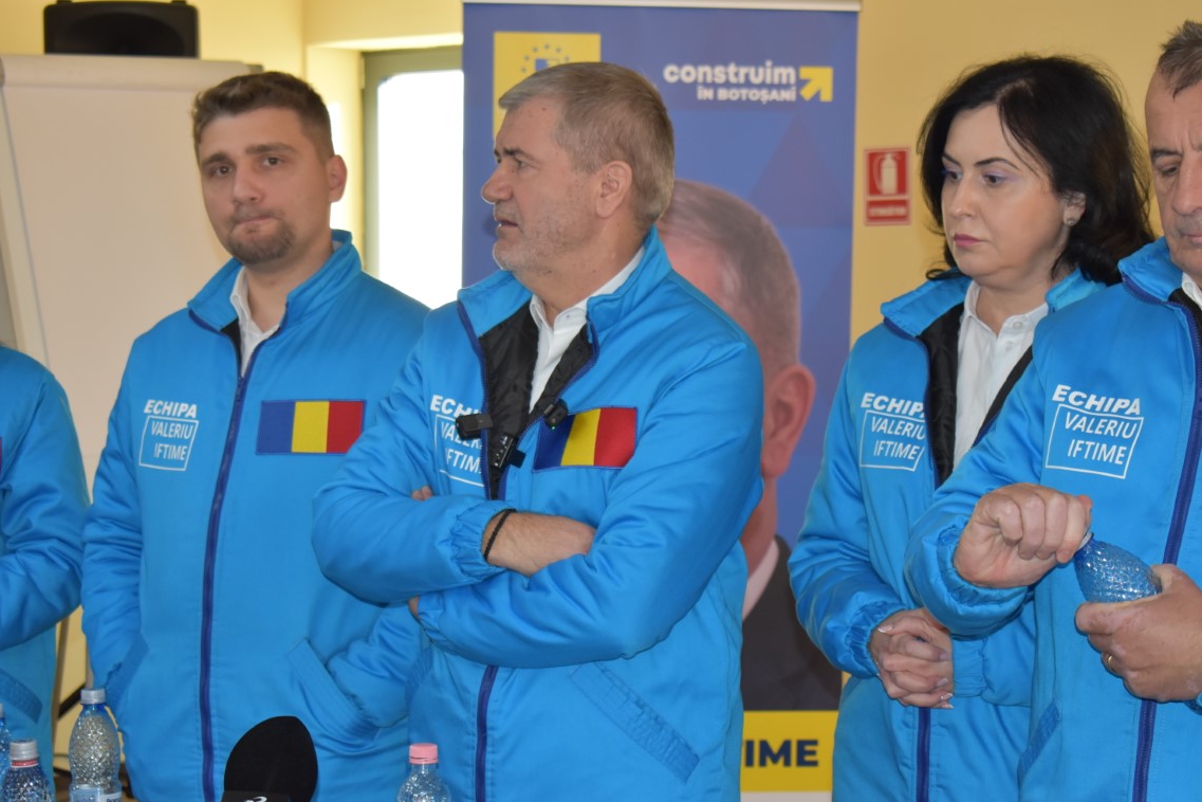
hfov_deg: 25.7
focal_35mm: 79
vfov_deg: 17.3
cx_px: 599
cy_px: 398
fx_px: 2638
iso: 800
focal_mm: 52
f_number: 5.6
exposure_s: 1/100
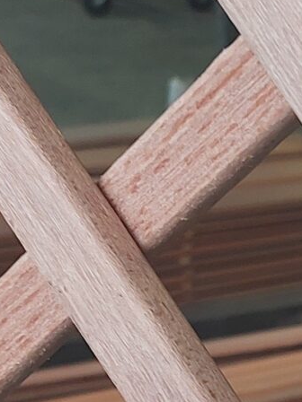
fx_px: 1663
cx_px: 342
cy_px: 275
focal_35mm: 143
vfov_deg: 13.8
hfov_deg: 10.2
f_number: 1.8
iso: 250
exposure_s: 1/50
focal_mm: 5.23
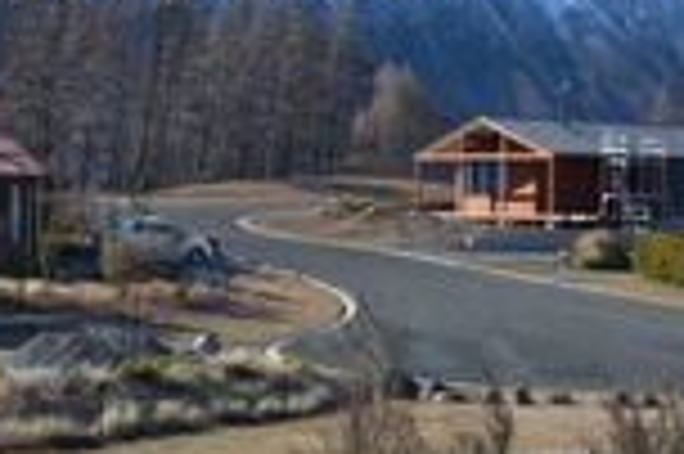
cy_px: 276
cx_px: 495
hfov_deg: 19.9
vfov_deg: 13.4
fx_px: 1936
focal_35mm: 102
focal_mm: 22
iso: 200
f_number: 4.5
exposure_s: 1/1600
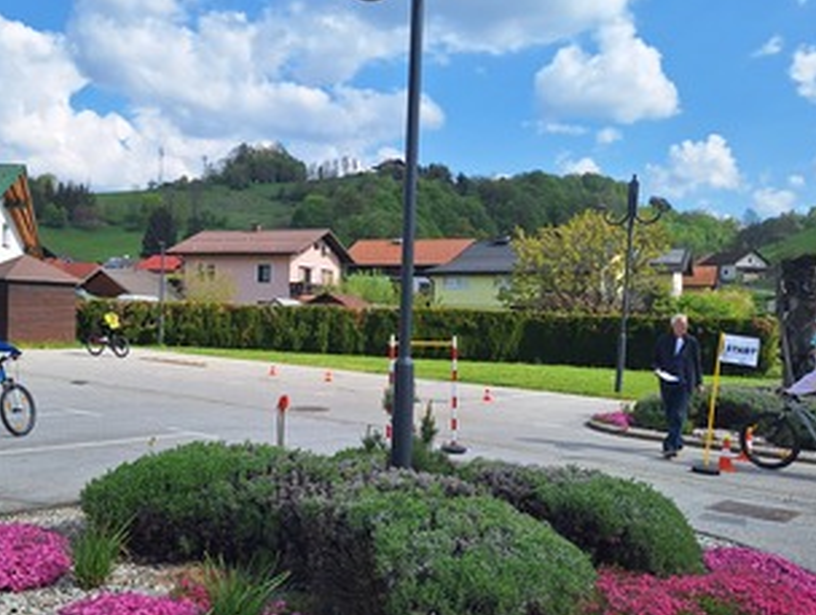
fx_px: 803
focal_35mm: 34
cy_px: 336
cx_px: 336
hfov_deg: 53.6
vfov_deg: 41.9
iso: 40
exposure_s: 1/3077
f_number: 1.8
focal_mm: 5.54
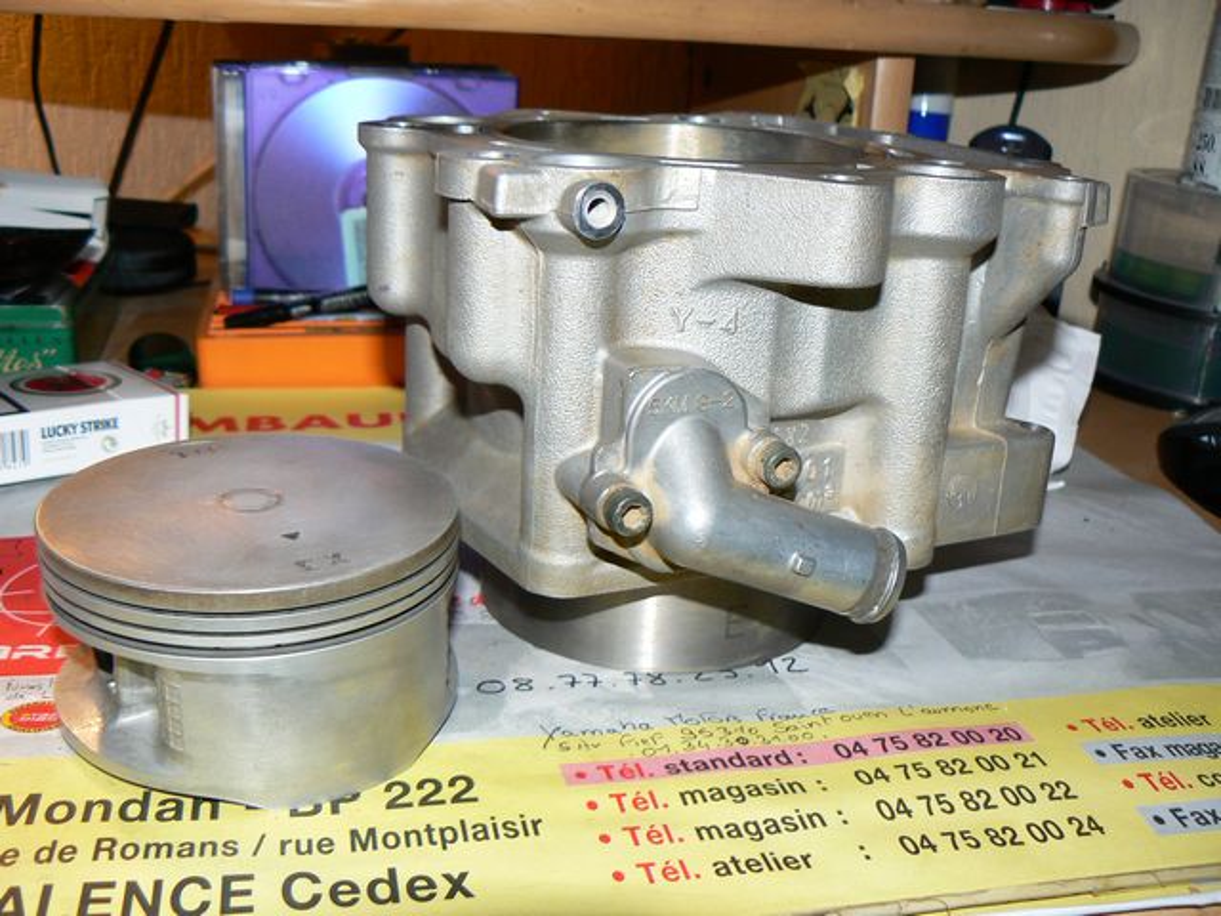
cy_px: 458
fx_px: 1270
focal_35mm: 36
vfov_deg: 39.7
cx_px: 610
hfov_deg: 51.4
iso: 100
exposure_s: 1/15
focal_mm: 6
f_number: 2.8
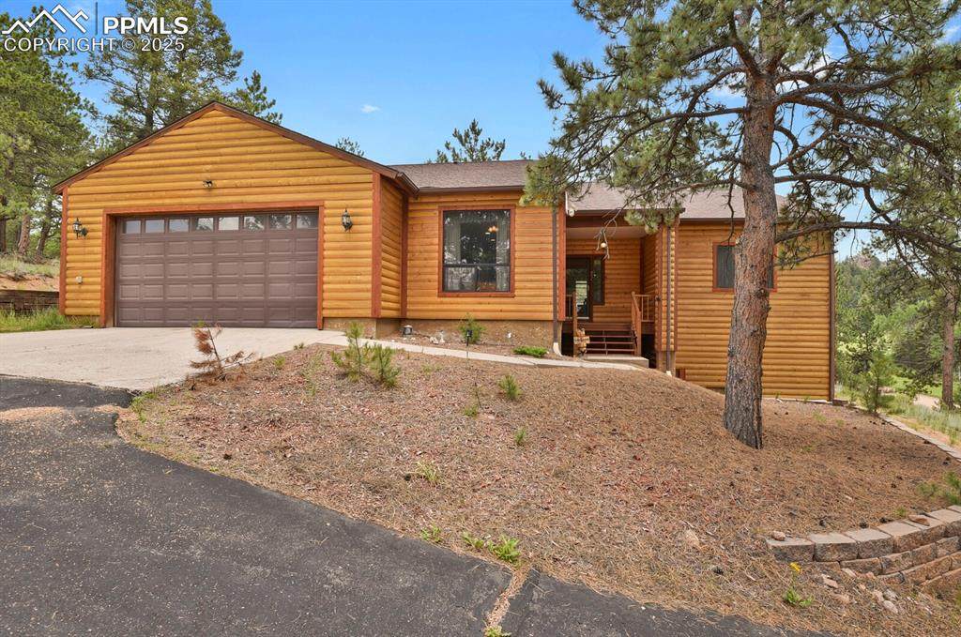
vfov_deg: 70.2
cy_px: 318
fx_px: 453
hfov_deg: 93.4
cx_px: 480
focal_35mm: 17
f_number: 8
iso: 100
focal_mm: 17
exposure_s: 1/25
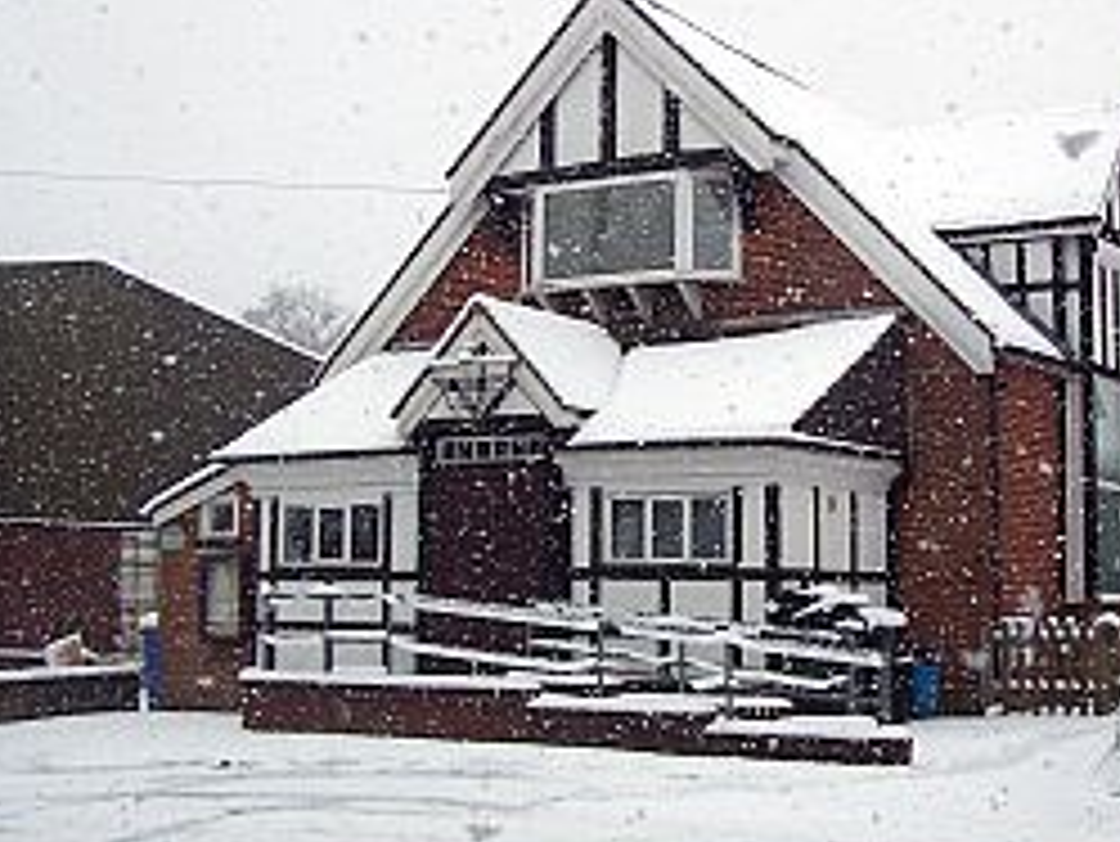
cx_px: 792
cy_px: 405
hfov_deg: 31.3
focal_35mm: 61
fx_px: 1975
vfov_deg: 24.0
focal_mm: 6.3
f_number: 2.8
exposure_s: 1/500
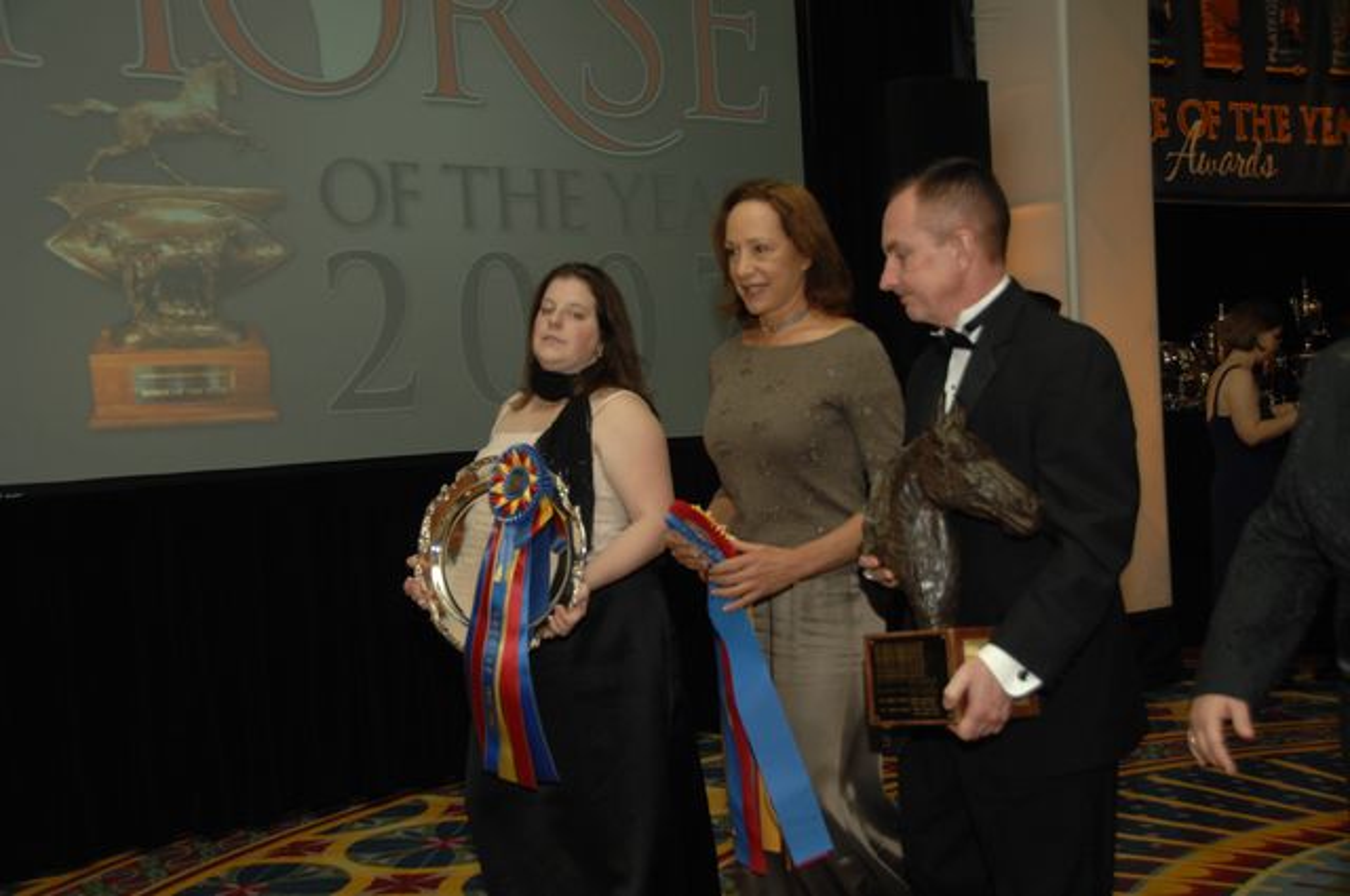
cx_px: 675
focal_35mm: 48
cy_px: 448
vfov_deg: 28.0
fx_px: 1798
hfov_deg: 41.2
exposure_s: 1/125
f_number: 4.2
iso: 400
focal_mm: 32
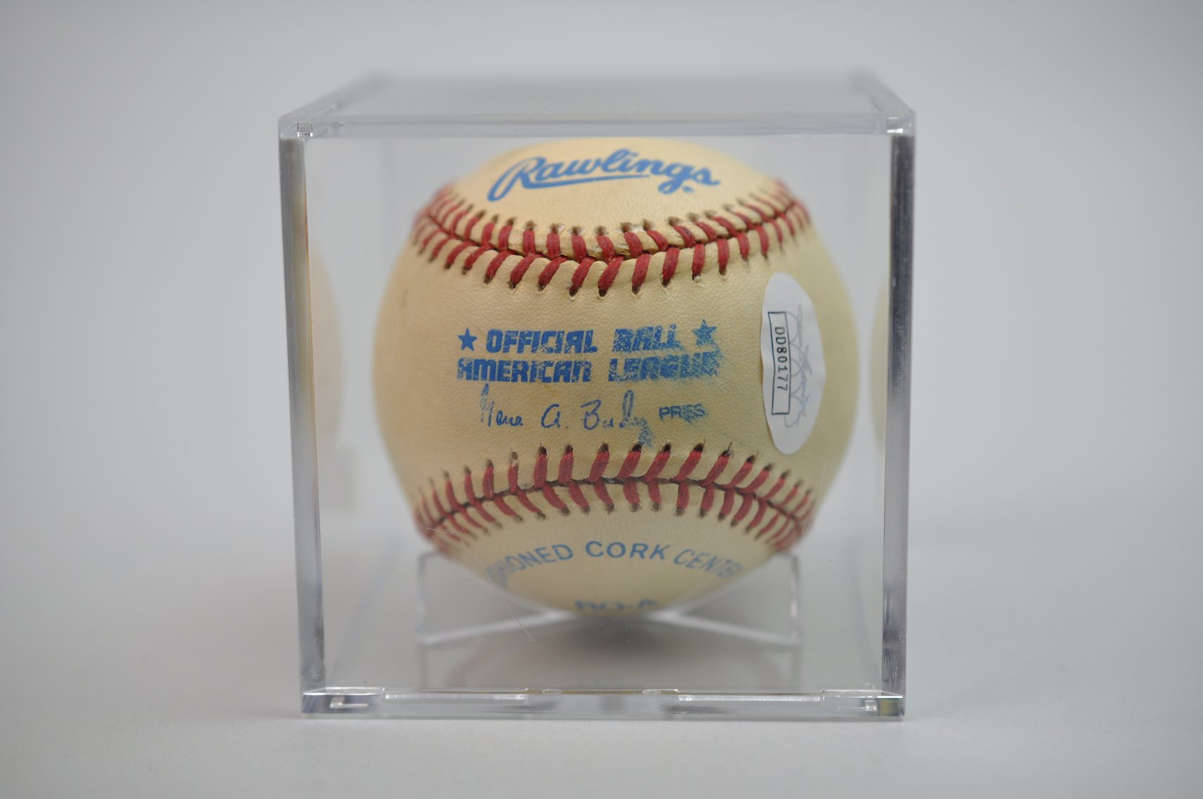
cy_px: 400
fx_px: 2003
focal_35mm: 60
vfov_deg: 22.6
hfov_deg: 33.4
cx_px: 602
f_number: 4
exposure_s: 1/60
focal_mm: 40
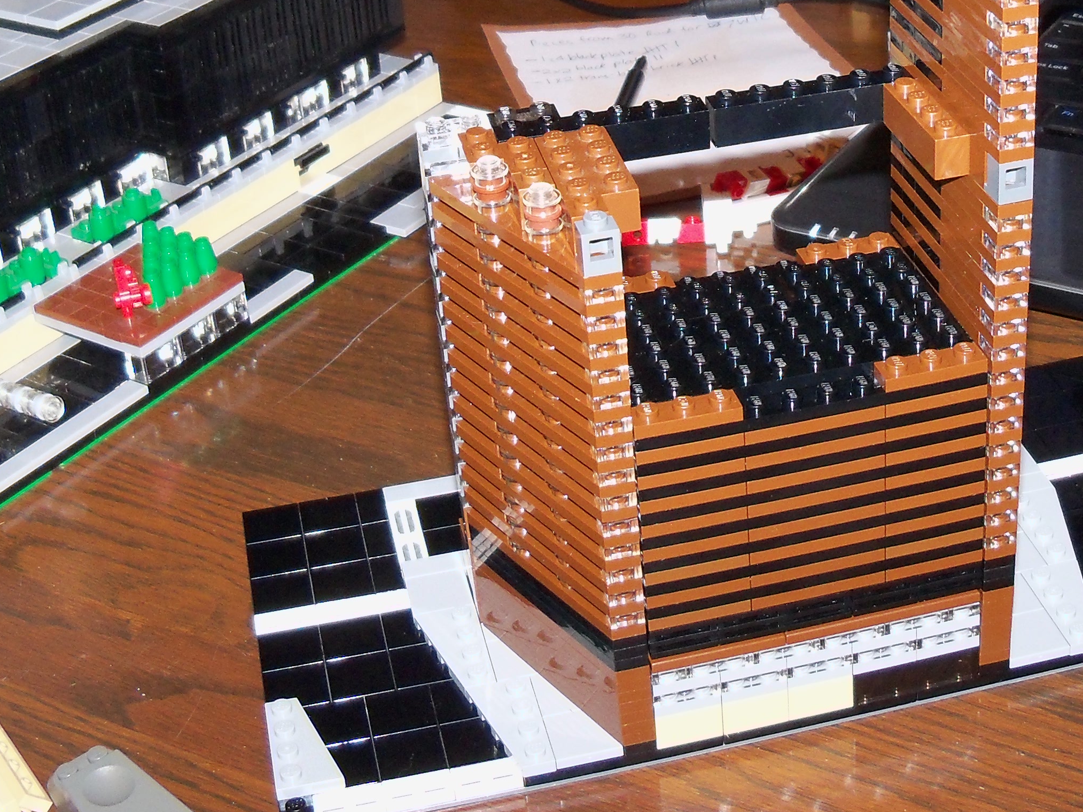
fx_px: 1971
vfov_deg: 23.0
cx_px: 704
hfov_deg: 30.5
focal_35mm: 63
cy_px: 196
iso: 200
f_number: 3.5
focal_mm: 6.2
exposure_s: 1/30
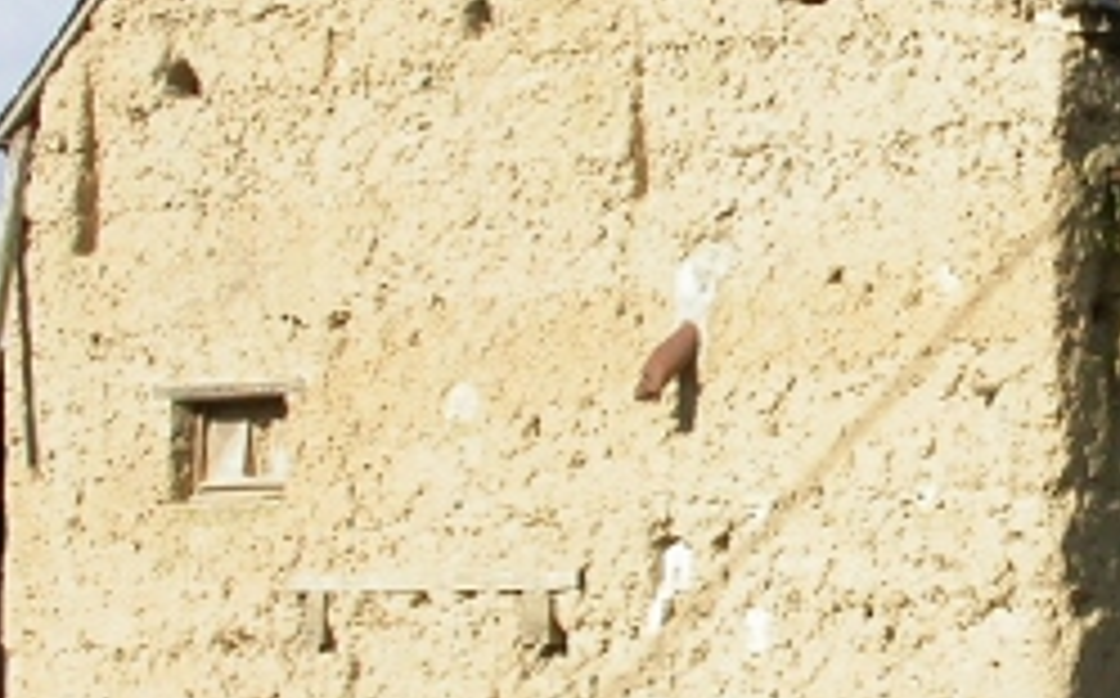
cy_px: 284
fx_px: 3903
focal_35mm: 128
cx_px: 1196
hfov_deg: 15.9
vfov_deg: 10.2
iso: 100
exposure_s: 1/276
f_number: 7
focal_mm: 9.1
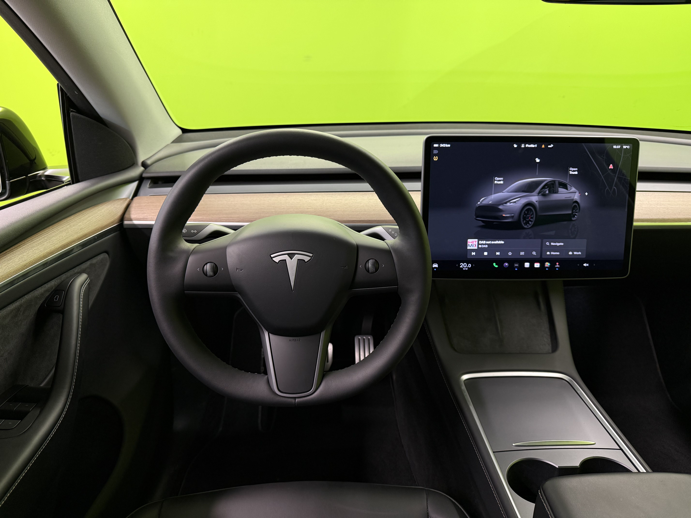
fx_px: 479
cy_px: 259
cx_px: 346
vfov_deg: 56.8
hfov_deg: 71.6
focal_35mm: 24
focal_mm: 6.76
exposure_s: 1/50
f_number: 1.78
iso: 160
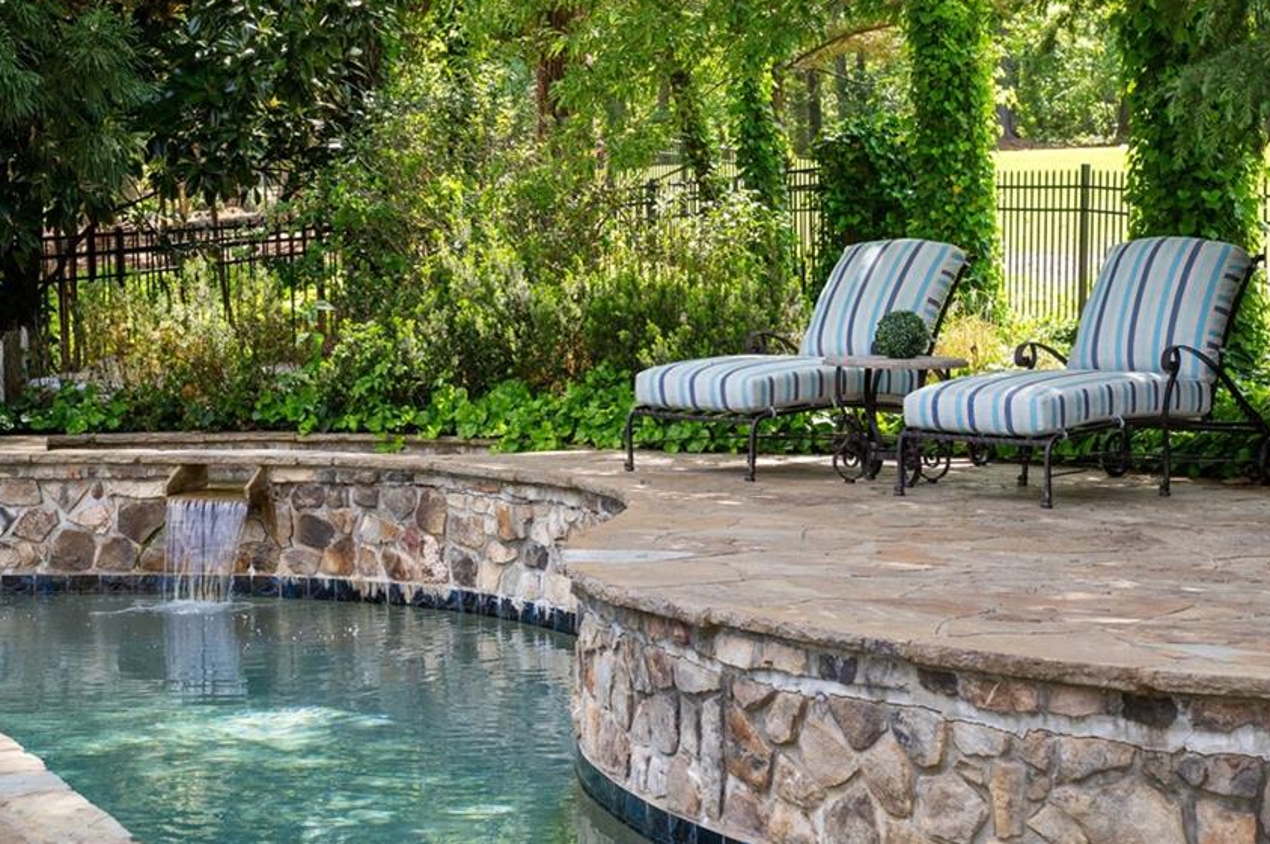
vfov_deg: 17.2
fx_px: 2784
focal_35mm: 79
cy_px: 349
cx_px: 640
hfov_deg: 25.7
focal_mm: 65
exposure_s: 1/160
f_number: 8
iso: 640
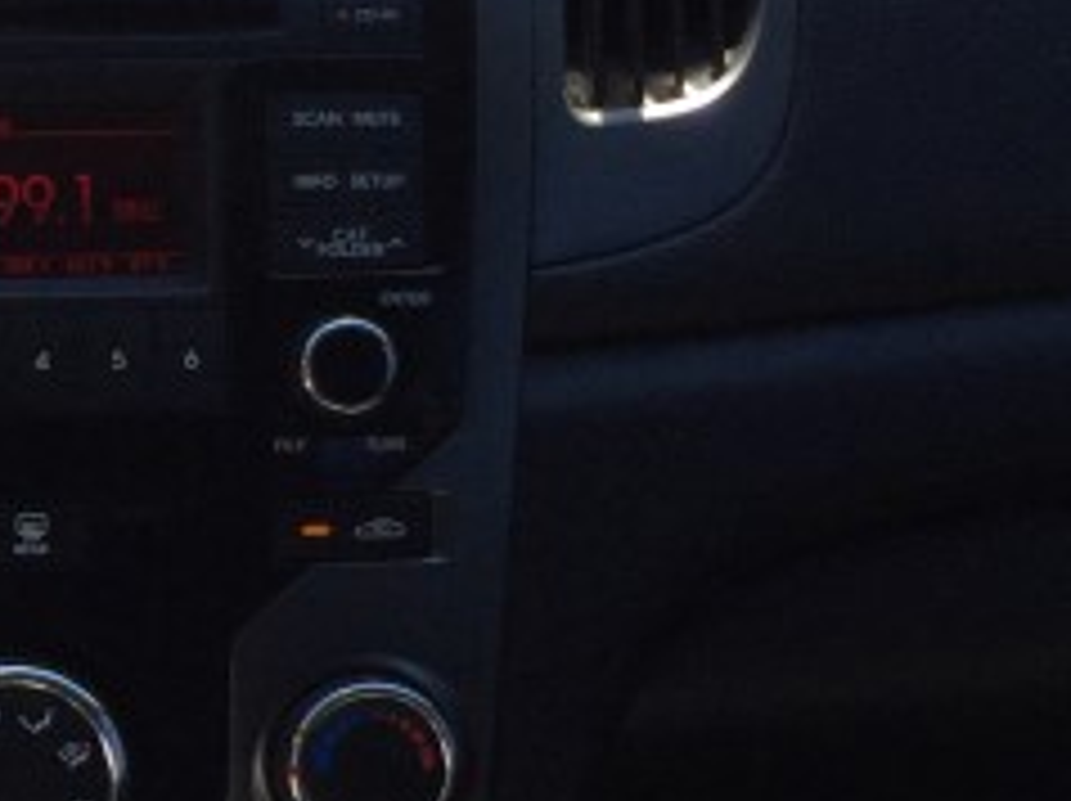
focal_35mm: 125
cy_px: 464
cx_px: -441
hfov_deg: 14.9
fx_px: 3864
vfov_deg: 11.8
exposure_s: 1/373
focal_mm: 4.15
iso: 32
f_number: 2.2
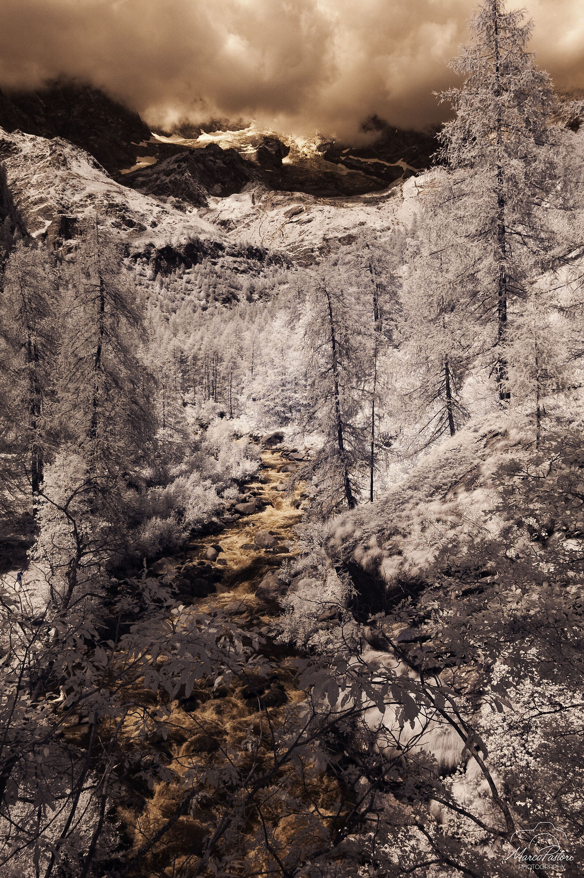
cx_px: 292
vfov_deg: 62.0
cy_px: 439
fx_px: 731
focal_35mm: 30
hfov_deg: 43.5
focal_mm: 20
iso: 200
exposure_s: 1/400
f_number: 8
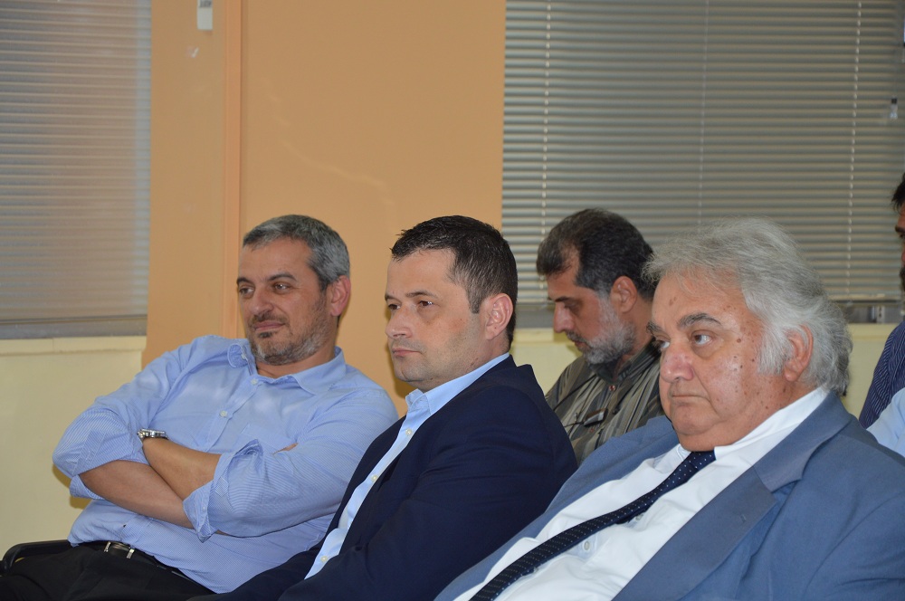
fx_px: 3201
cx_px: 452
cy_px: 300
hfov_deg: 16.1
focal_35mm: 128
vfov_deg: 10.7
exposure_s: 1/60
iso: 400
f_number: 5.6
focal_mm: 85
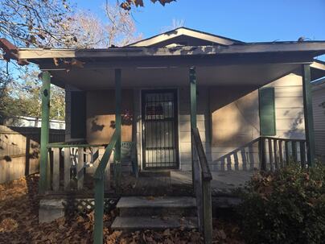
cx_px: 162
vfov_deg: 58.9
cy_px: 122
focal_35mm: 23
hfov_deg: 73.9
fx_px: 216
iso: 25
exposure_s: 1/332
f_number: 1.8
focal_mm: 5.4
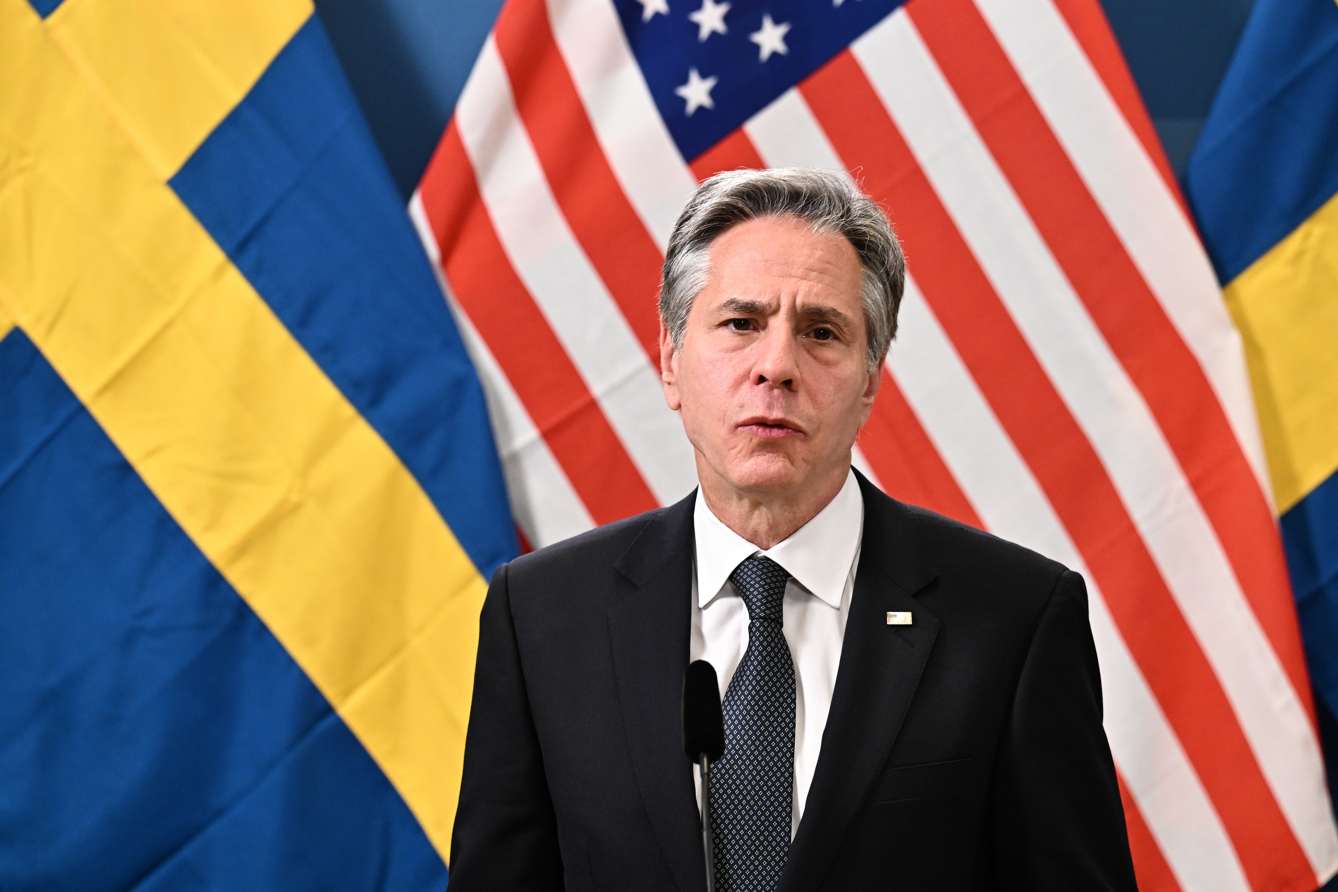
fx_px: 8511
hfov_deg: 9.0
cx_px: 733
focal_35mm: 229
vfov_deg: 6.0
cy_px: 416
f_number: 4.5
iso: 2500
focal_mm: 200
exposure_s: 1/320
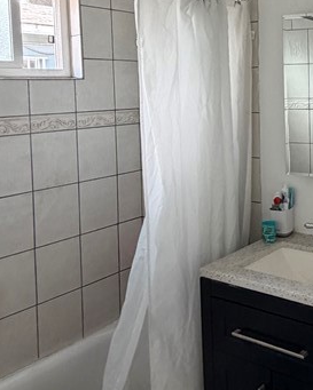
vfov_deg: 43.6
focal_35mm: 41
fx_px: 475
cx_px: 327
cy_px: 106
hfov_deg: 32.9
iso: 320
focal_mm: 2.22
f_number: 2.2
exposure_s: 1/100
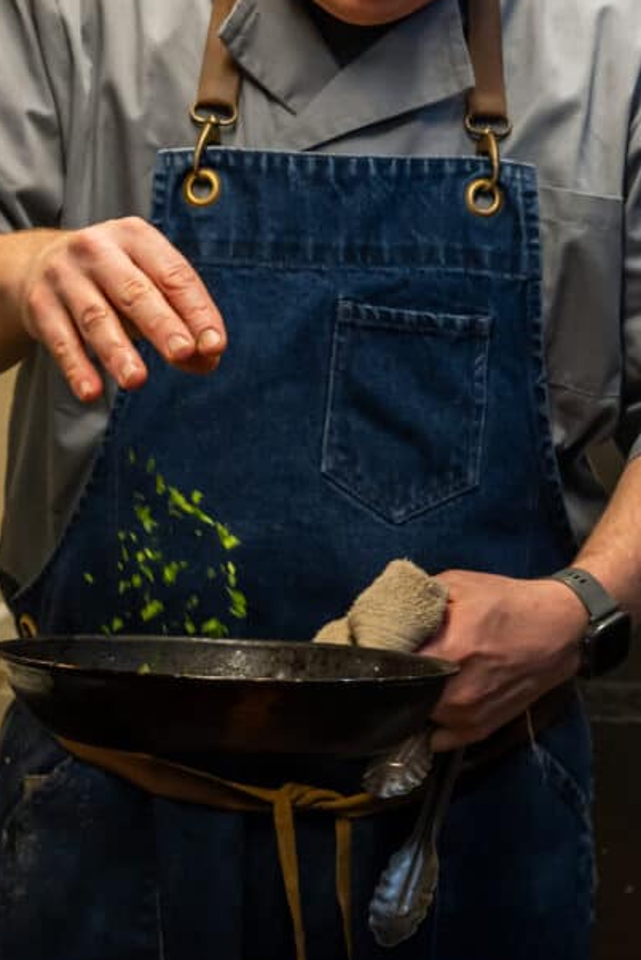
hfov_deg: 20.0
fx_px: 1814
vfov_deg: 29.1
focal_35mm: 68
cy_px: 217
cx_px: 318
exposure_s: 1/320
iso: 1600
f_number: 4
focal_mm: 40
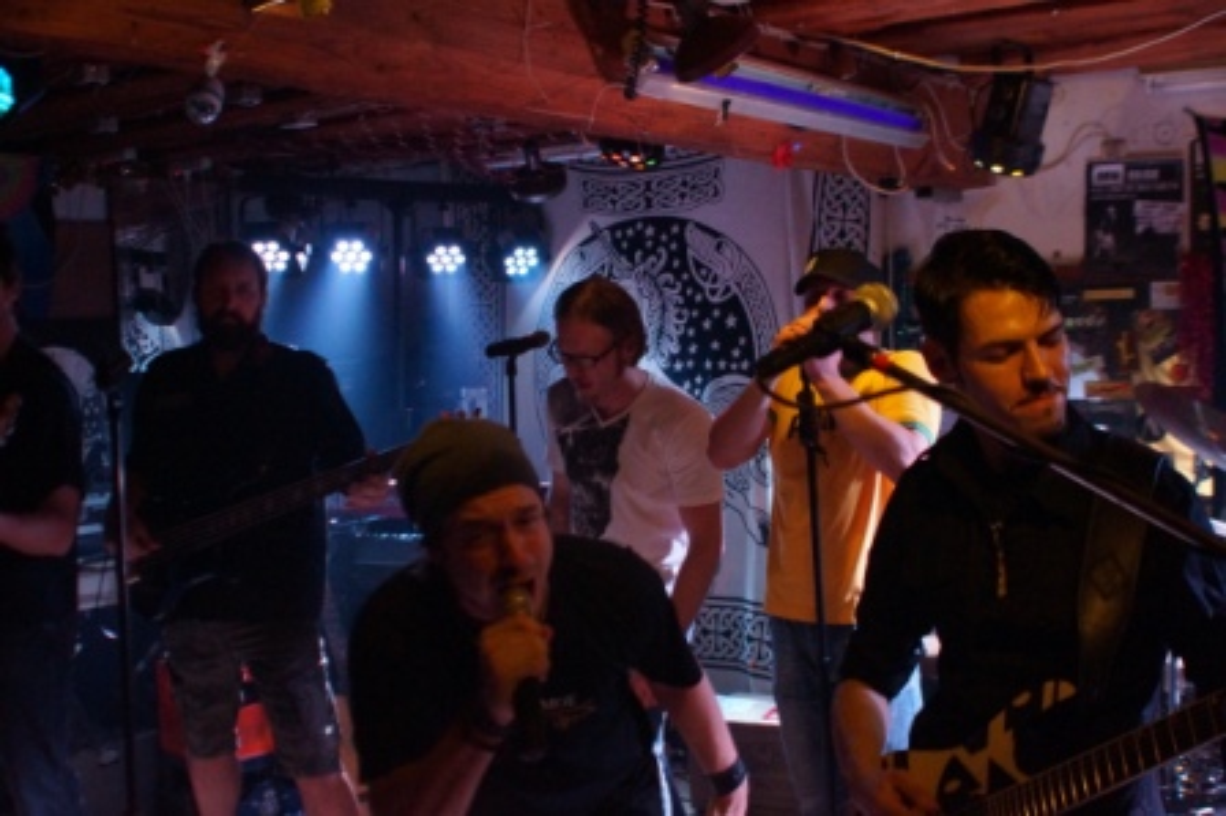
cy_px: 408
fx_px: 1429
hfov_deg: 46.4
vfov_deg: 31.8
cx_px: 613
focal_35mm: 42
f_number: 4
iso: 3200
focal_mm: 28
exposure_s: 1/160
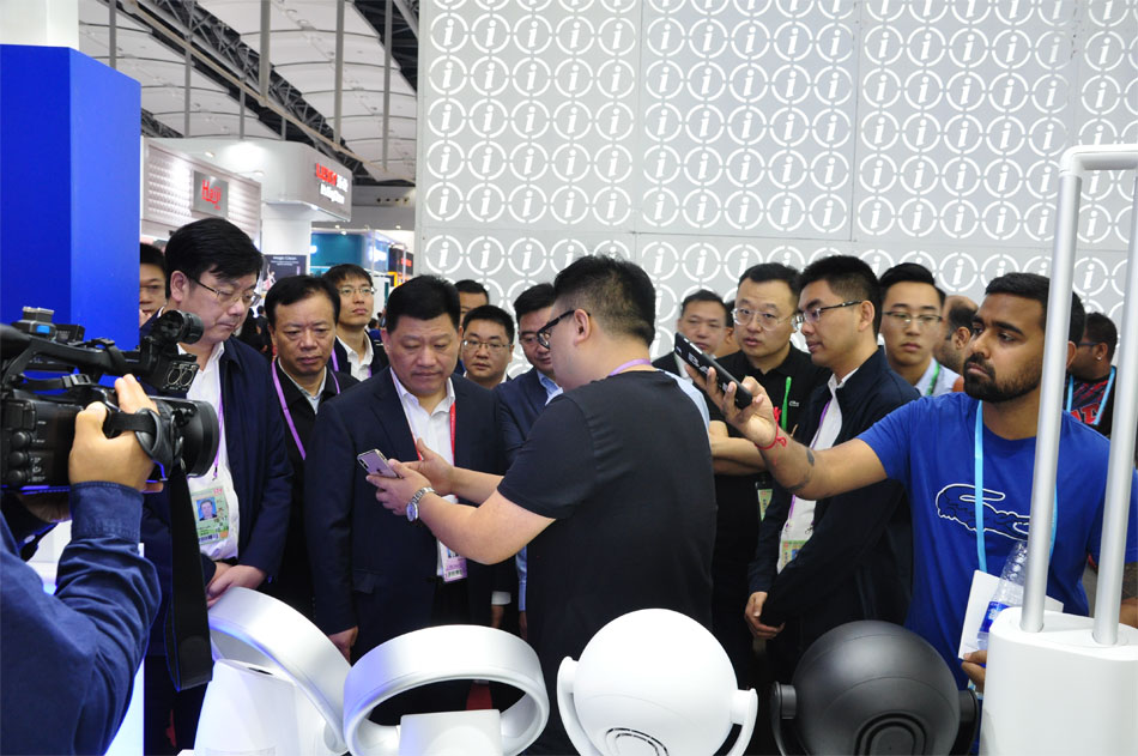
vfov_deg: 39.9
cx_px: 569
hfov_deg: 57.3
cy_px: 378
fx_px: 1042
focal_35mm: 33
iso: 800
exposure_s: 1/50
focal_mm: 22
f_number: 8
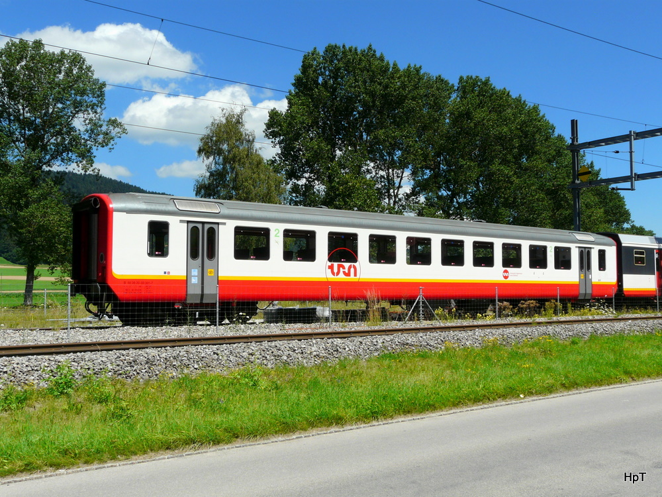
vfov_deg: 38.7
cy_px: 248
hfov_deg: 50.1
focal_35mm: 37
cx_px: 331
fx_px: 708
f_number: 5.6
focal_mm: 6
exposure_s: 1/500
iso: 100
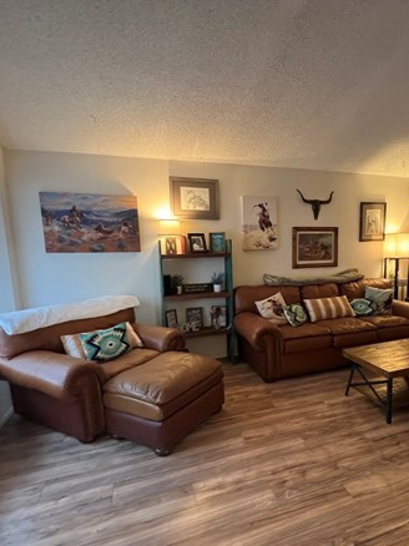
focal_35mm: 19
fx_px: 300
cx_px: 264
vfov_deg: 84.5
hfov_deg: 67.2
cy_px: 295
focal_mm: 1.57
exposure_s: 1/60
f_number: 1.8
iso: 800
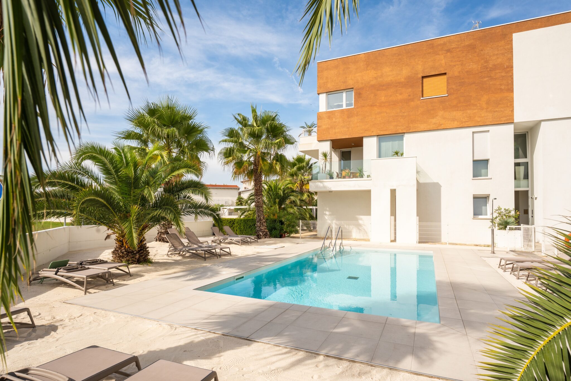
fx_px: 297
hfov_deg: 87.8
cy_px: 190
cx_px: 286
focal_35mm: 19
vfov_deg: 65.4
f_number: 10
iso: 100
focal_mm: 18.7
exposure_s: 1/200
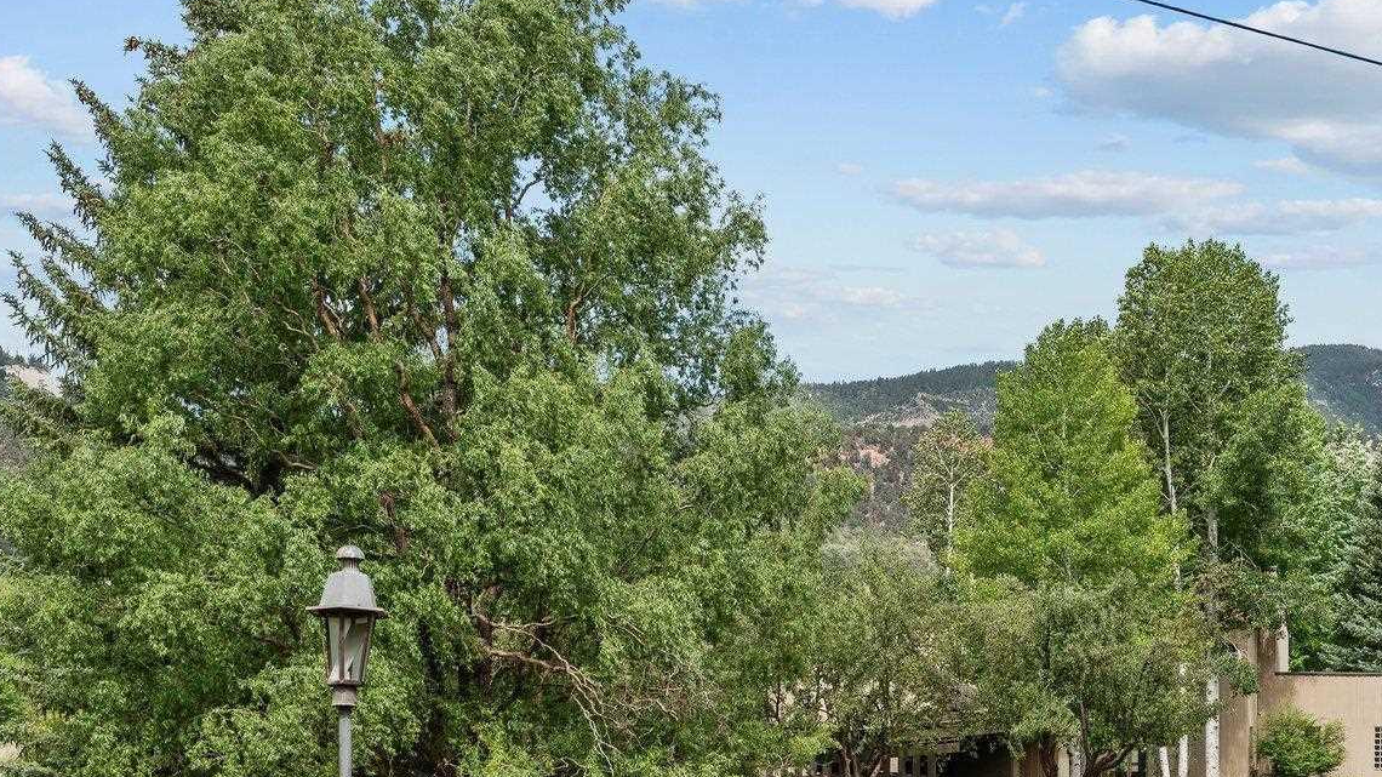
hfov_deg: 31.7
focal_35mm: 64
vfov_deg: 18.6
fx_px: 2345
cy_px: 658
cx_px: 1171
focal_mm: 34
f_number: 8
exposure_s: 1/800
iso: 400
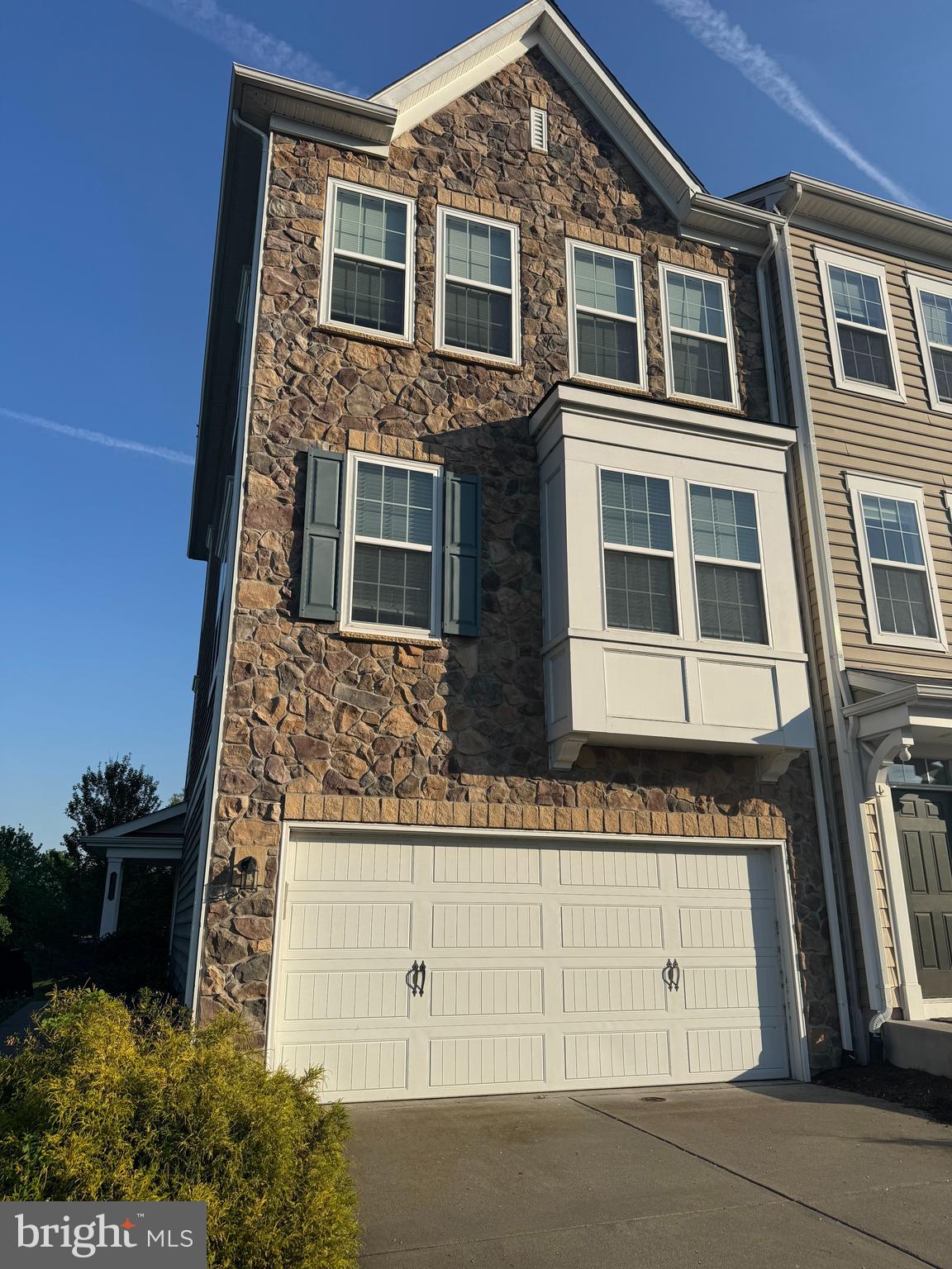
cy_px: 634
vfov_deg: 71.6
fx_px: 880
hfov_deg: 56.8
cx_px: 476
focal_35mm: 24
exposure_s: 1/5814
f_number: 1.78
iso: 80
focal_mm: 6.76
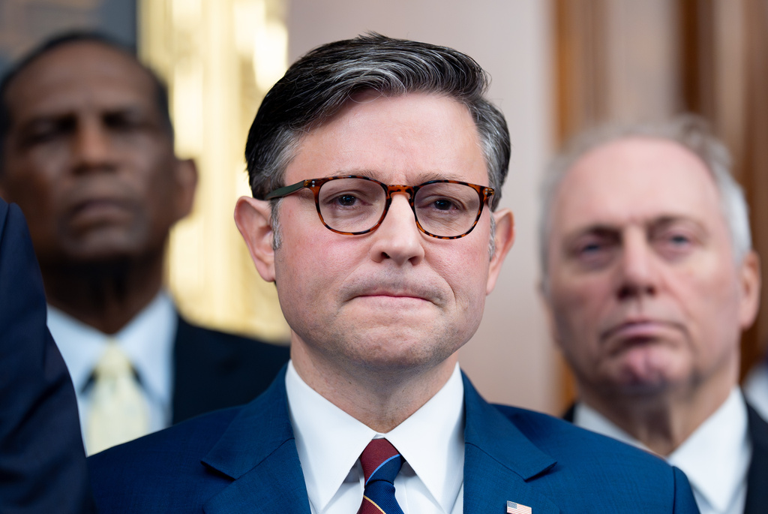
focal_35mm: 202
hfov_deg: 10.2
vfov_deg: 6.8
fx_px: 4314
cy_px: 257
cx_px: 384
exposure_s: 1/400
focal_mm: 135
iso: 2500
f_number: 1.8
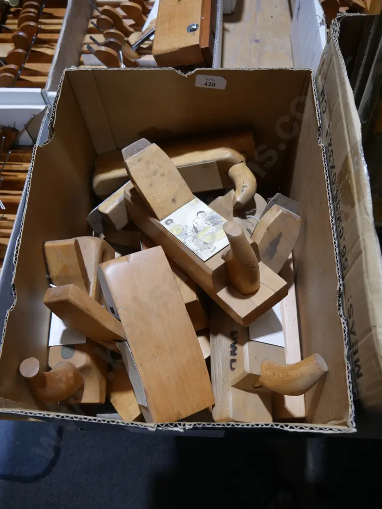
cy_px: 254
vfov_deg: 63.4
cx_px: 191
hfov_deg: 49.8
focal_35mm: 28
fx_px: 412
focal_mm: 14
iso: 320
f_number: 3.5
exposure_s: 1/60
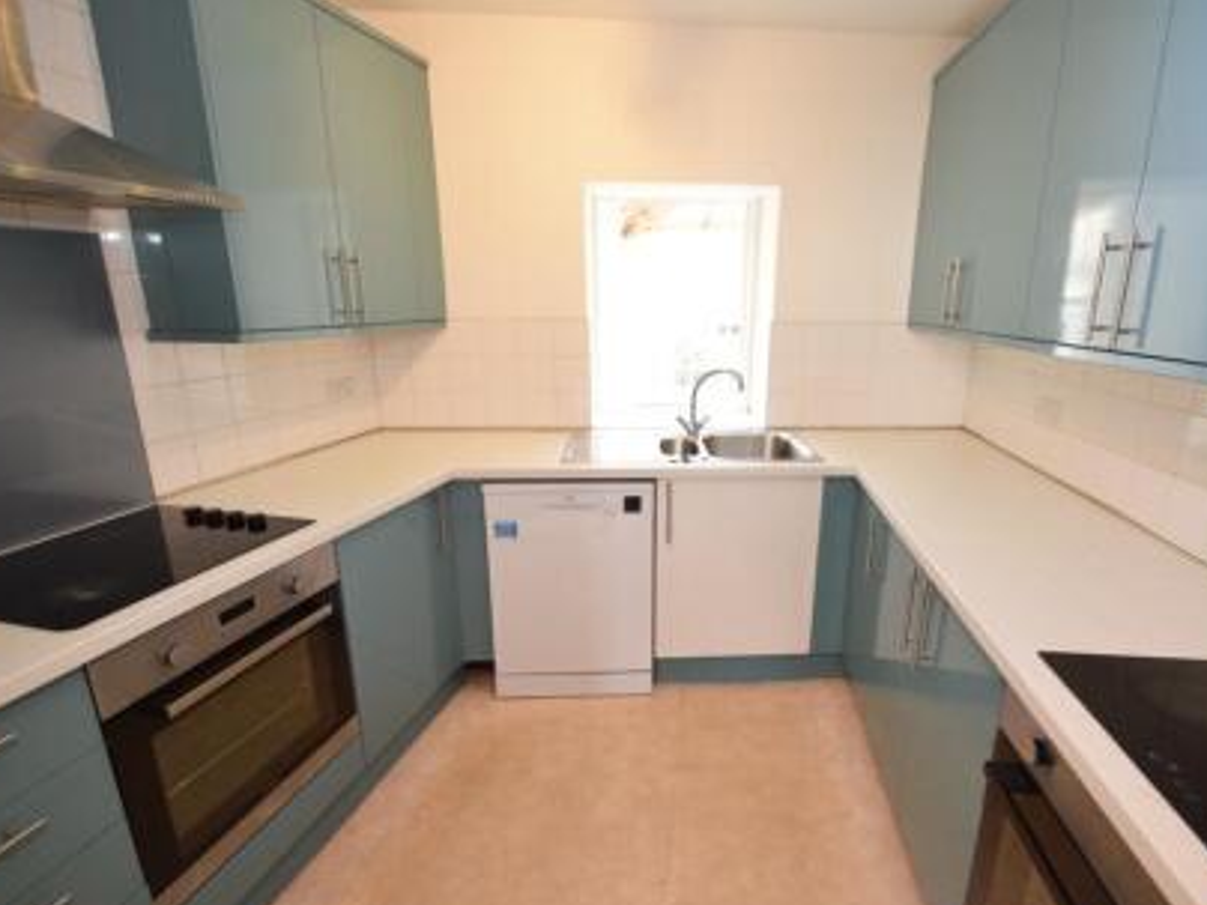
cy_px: 467
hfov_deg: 90.7
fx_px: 593
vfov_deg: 74.7
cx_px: 669
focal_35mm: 17
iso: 800
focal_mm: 10
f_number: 5.6
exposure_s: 1/125
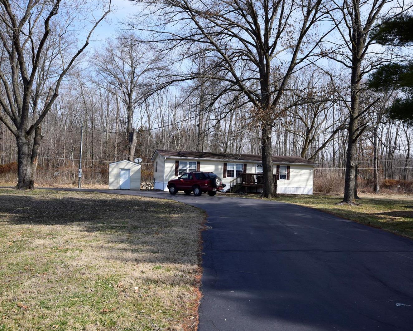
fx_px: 416
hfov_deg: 52.7
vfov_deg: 43.4
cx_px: 229
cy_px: 166
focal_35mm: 34
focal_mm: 20
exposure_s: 1/320
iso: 400
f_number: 11
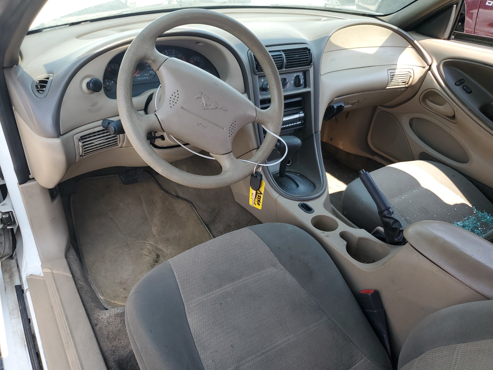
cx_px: 246
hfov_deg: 67.3
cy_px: 185
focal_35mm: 26
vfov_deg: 53.1
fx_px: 370
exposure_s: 1/476
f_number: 1.5
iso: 50
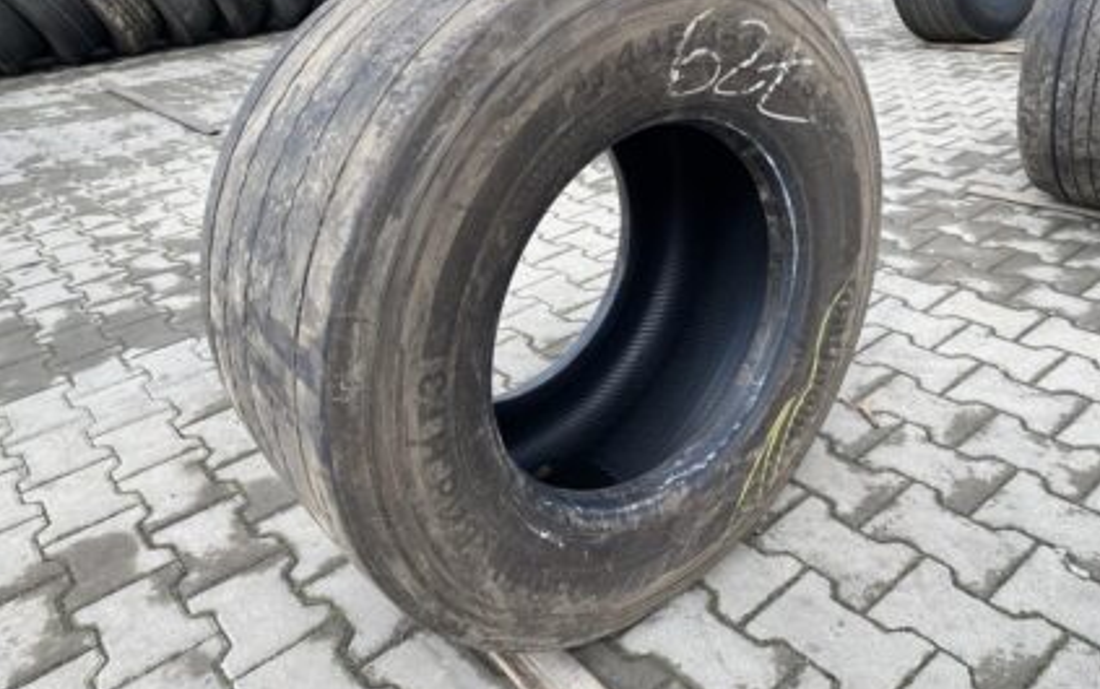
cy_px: 306
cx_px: 557
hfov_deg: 66.4
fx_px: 840
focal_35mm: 28
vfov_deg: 44.5
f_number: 1.8
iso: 32
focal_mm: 4.25
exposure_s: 1/332
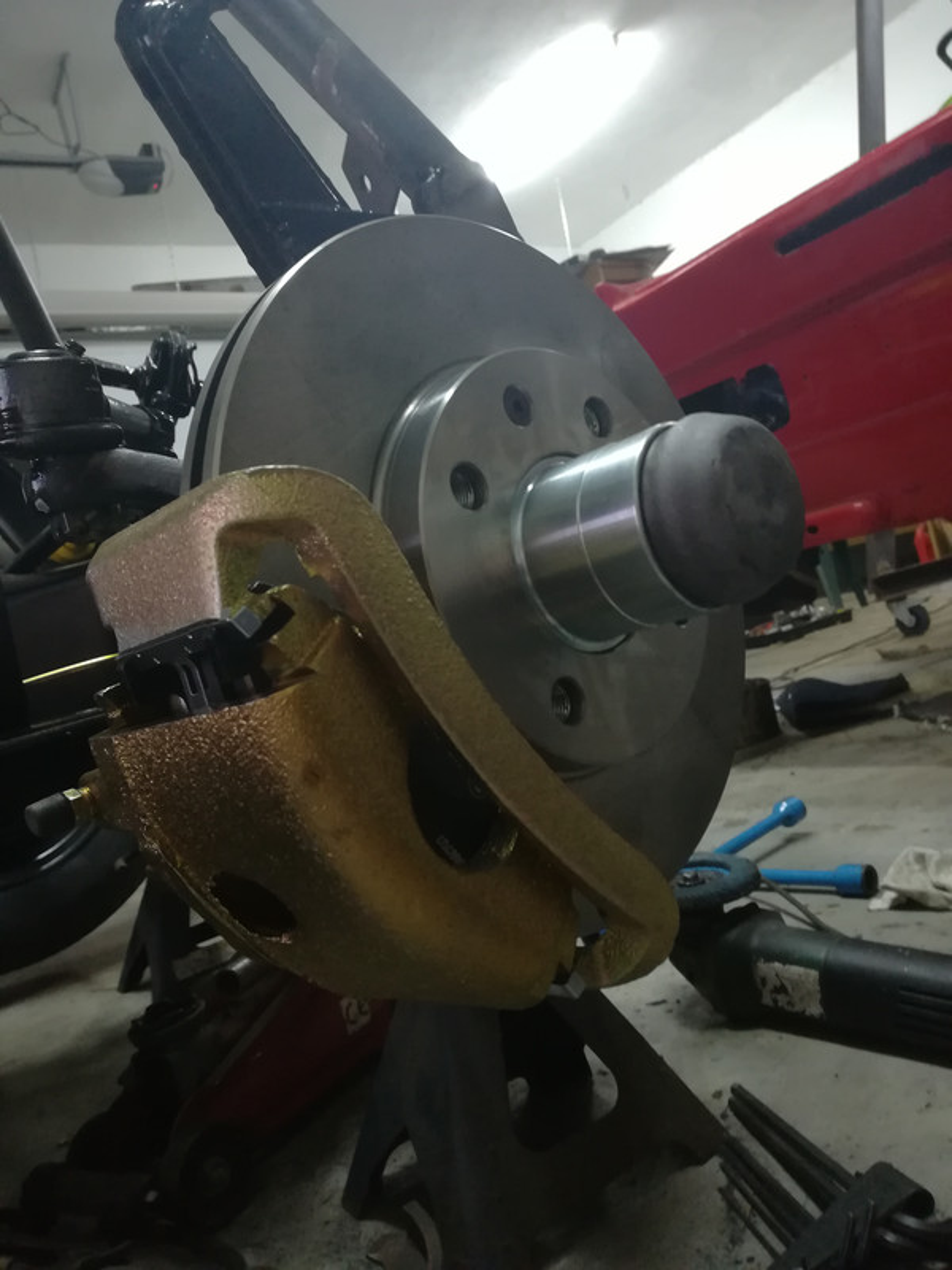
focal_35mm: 26
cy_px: 635
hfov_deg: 53.1
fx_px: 953
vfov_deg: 67.3
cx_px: 476
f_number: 2.2
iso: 320
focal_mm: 3.83
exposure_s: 1/25
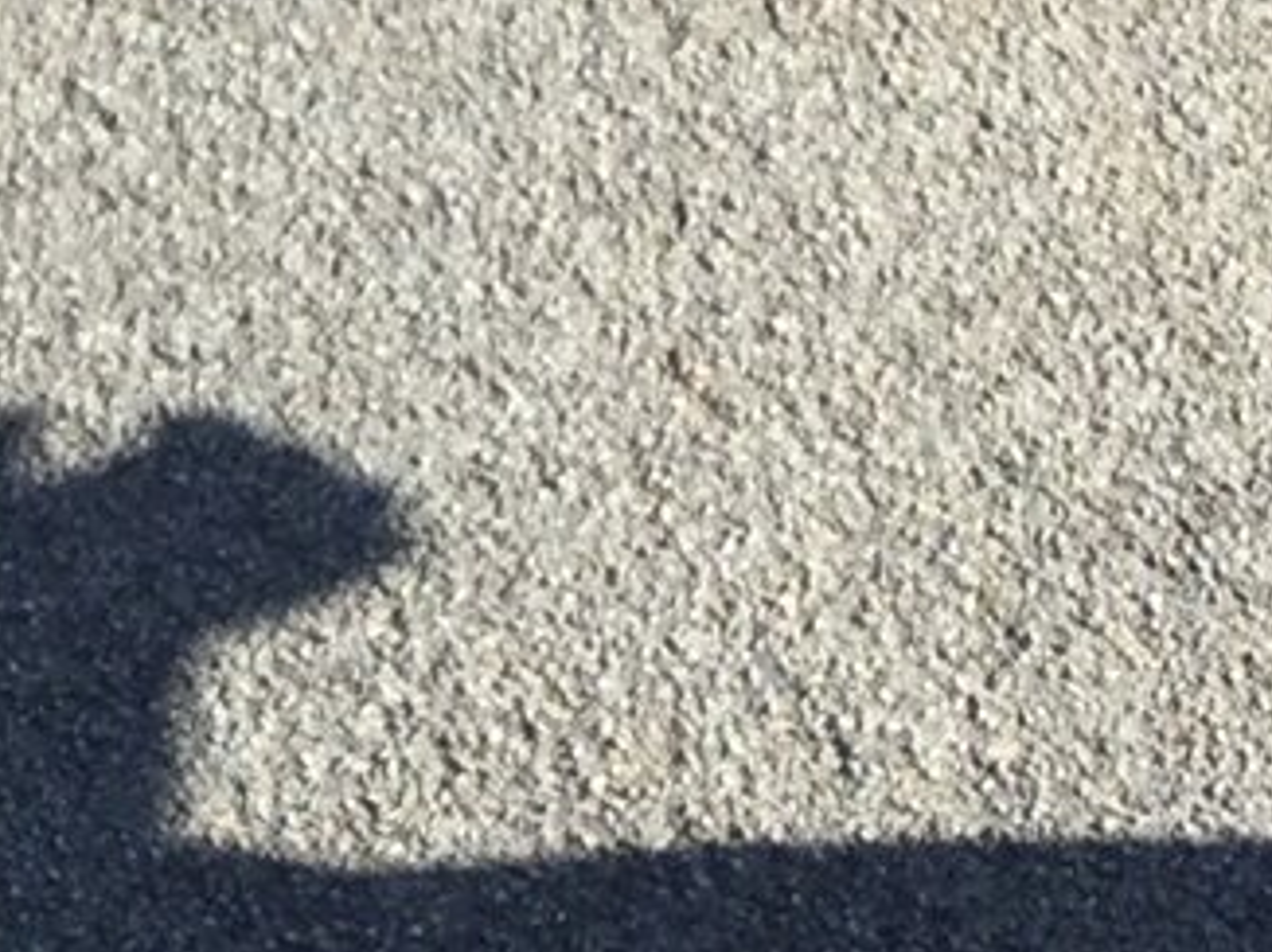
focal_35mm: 195
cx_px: -519
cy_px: 925
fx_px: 7160
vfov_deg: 7.6
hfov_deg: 9.9
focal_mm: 3.3
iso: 25
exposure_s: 1/604
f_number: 2.4
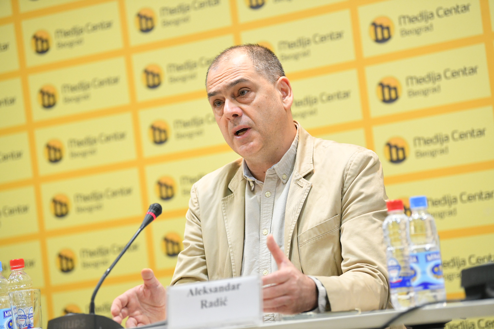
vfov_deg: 10.2
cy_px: 164
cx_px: 247
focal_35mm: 135
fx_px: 1852
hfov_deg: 15.2
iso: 3200
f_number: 3.2
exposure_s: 1/320
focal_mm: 135
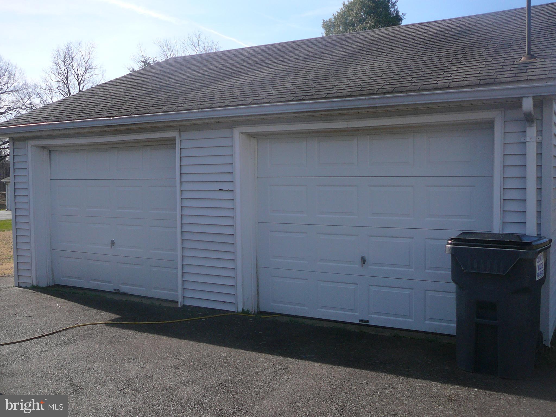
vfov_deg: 40.7
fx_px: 562
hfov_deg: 52.6
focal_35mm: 35
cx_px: 278
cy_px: 208
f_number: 2.8
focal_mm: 5.2
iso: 80
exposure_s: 1/800
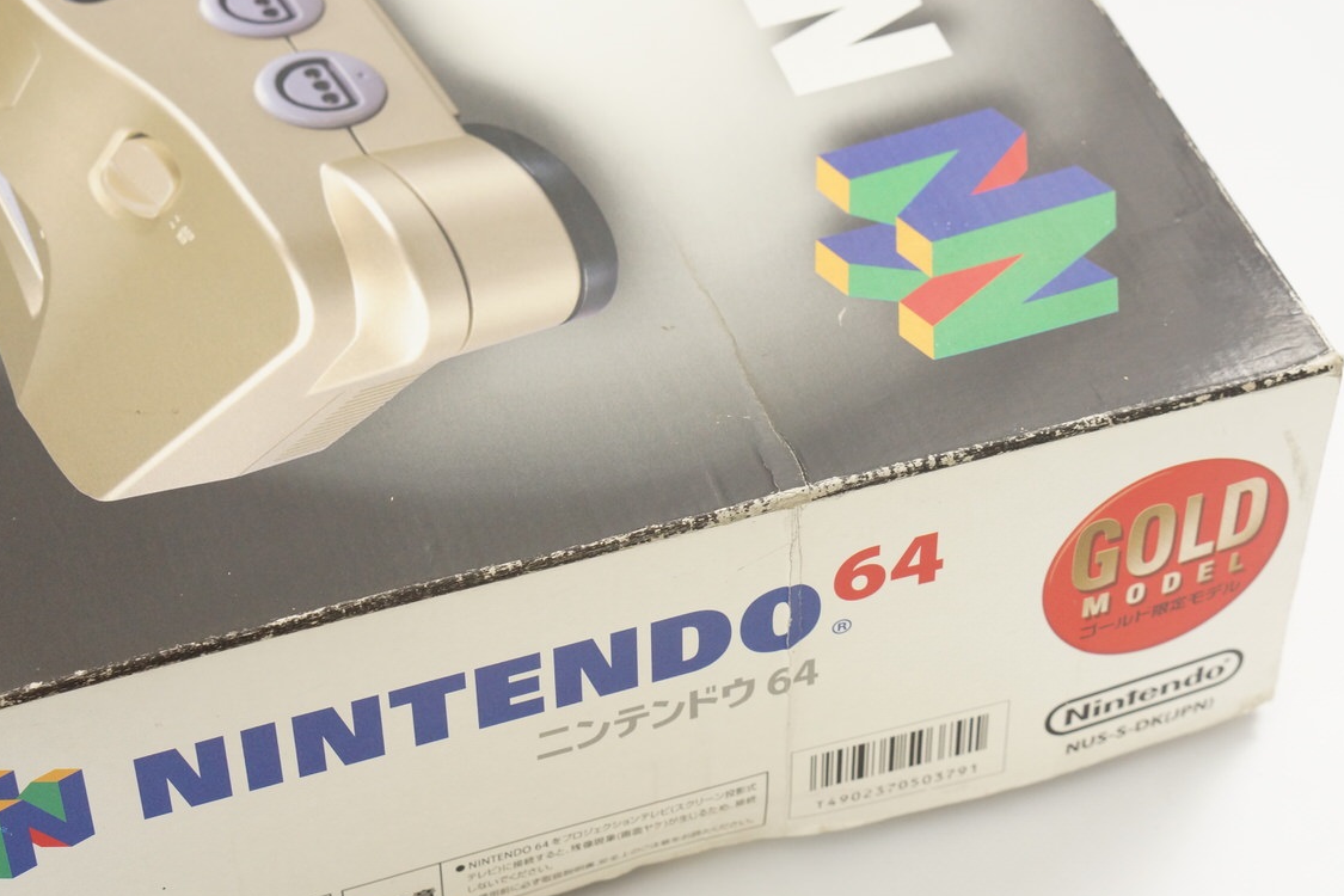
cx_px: 632
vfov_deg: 17.1
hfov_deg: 25.4
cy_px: 470
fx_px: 2986
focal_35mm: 80
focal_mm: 50
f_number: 6.3
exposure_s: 1/80
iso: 1600
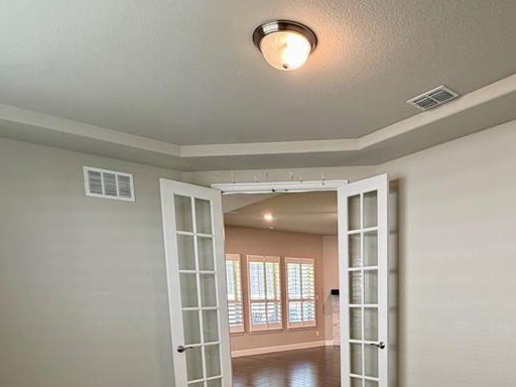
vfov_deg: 45.0
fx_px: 417
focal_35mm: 28
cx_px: 343
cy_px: 352
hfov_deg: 61.9
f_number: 2.2
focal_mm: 2.22
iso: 200
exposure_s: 1/60
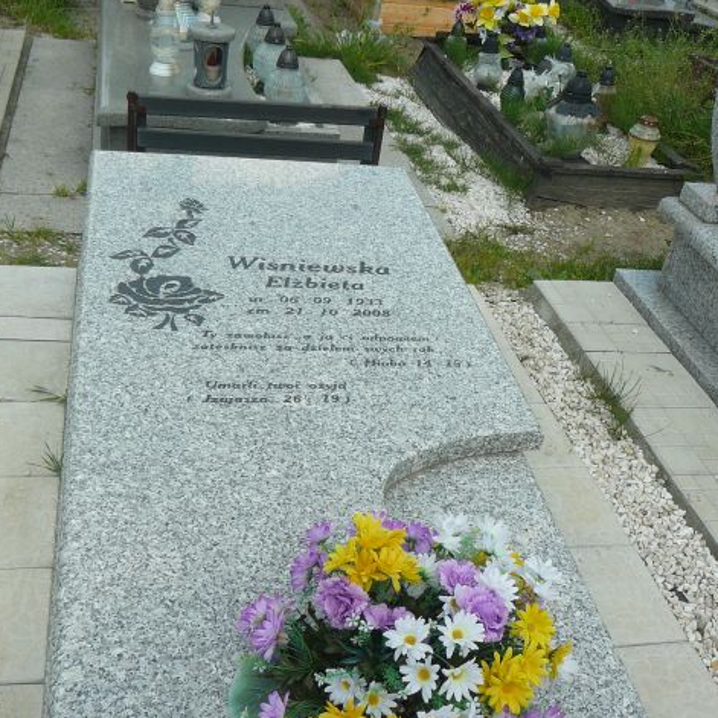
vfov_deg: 40.0
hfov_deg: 40.0
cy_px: 405
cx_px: 357
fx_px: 986
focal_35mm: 42
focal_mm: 5.2
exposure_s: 1/320
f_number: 5
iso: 80
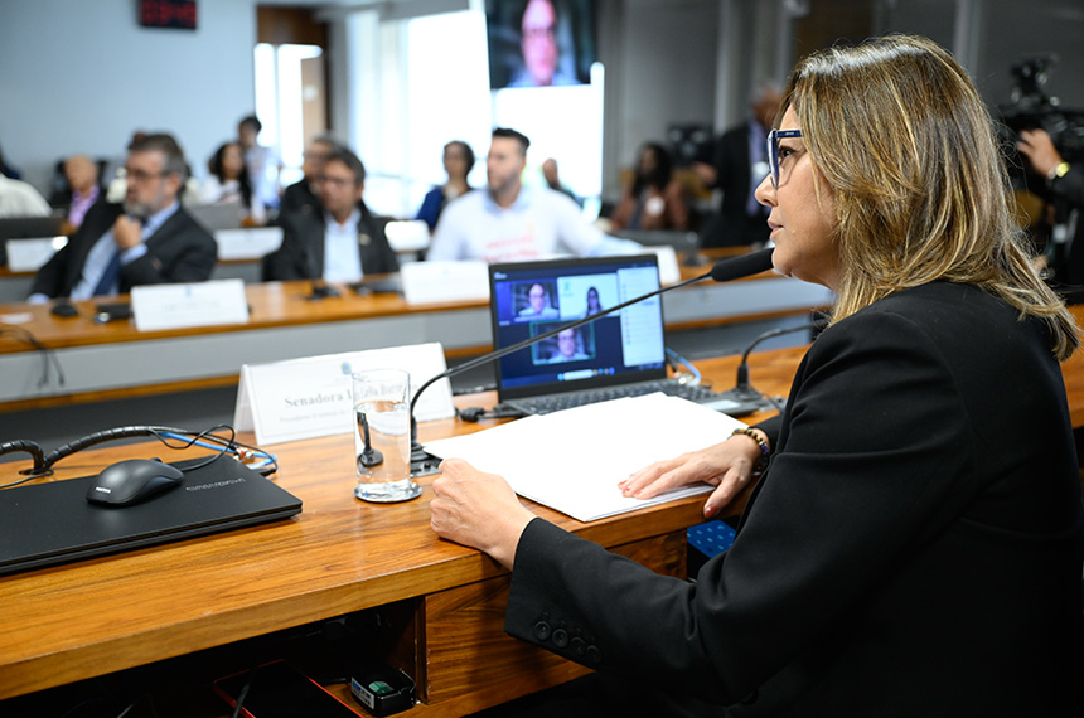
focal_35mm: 38
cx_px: 542
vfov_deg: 34.9
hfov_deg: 50.8
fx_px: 1142
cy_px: 359
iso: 2000
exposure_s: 1/160
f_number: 2.8
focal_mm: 38
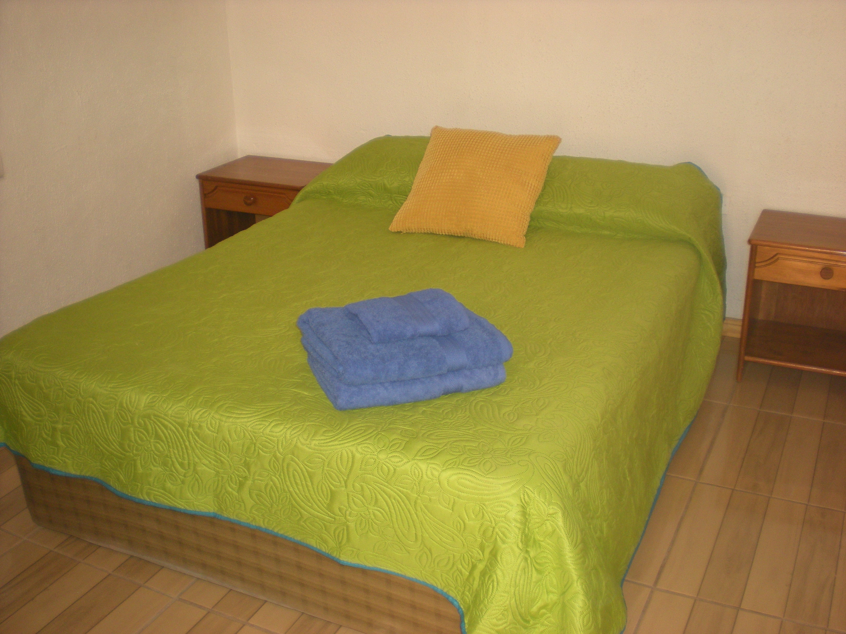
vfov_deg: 37.7
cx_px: 423
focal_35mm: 38
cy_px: 317
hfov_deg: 49.0
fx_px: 929
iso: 159
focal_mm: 6.3
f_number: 3.1
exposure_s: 1/30
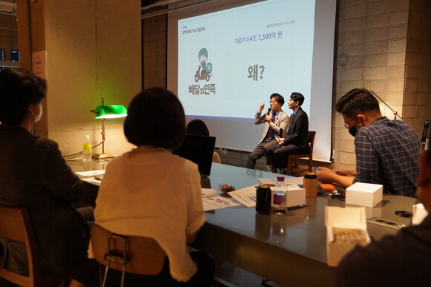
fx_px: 461
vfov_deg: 34.6
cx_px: 211
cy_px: 144
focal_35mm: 39
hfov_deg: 50.1
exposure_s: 1/125
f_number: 2.8
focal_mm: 25
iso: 1250
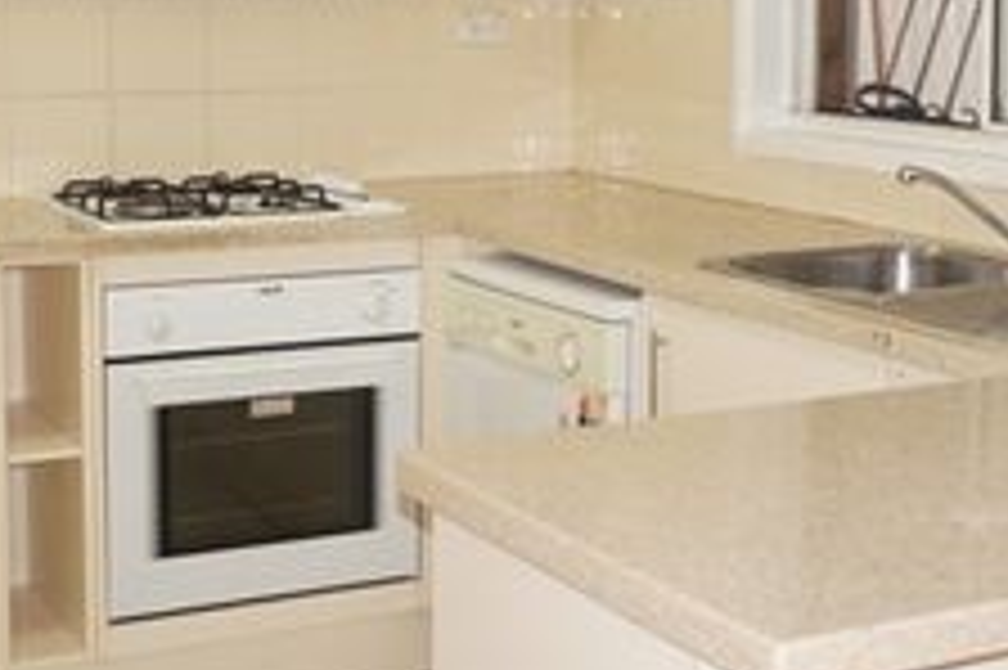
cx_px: 562
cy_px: 182
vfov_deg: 20.4
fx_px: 1848
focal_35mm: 66
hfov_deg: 30.5
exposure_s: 1/60
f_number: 4
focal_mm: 21
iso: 400
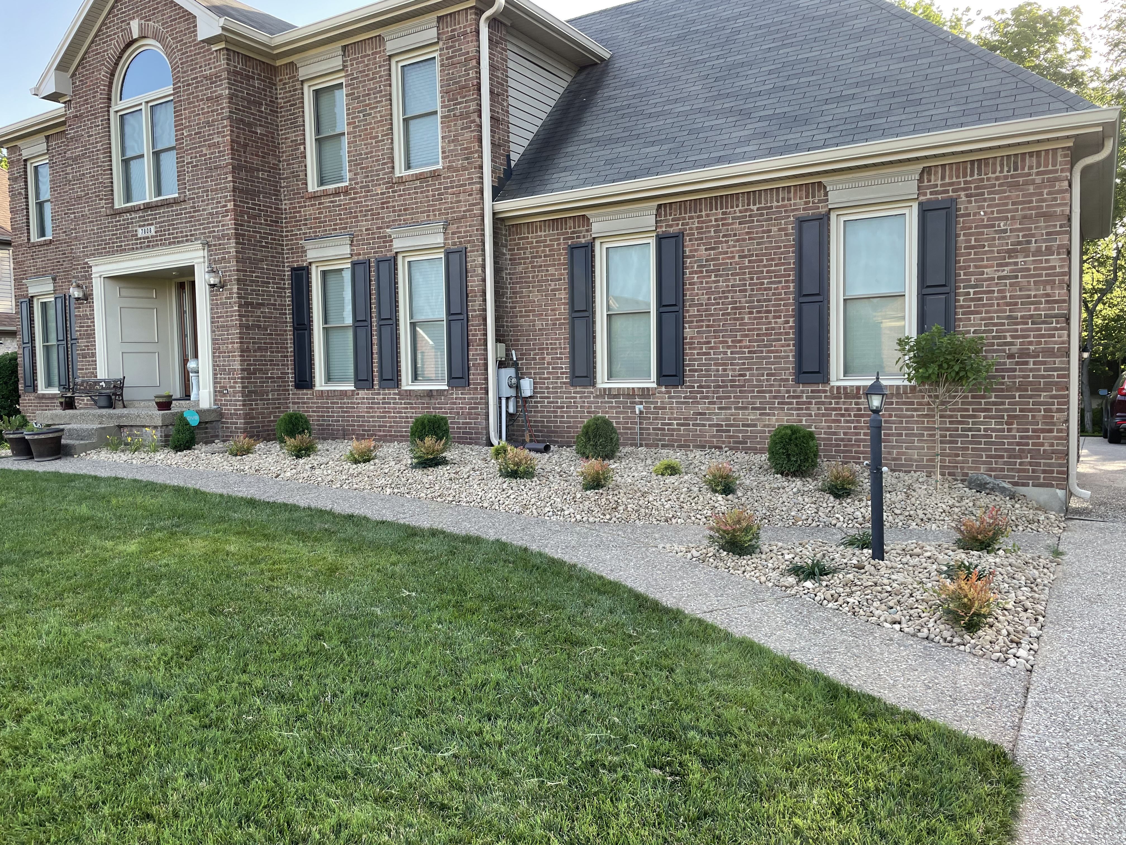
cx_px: 563
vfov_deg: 53.1
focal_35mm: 26
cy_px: 422
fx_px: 846
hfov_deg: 67.3
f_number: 1.6
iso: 32
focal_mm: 4.2
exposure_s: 1/327
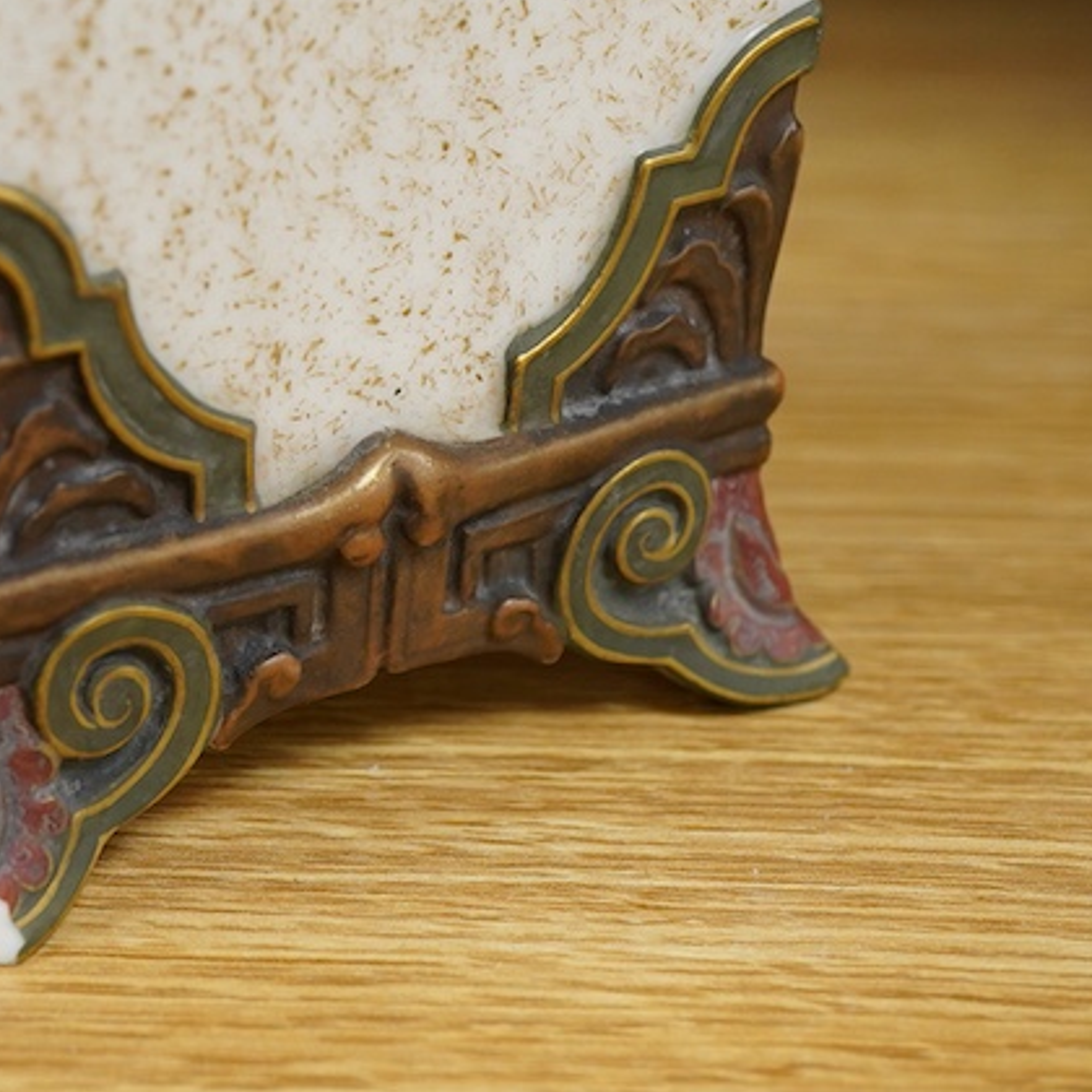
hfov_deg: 20.7
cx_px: 112
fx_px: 2927
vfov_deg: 21.1
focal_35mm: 82
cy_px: 465
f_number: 8
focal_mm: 30
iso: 1250
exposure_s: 1/125
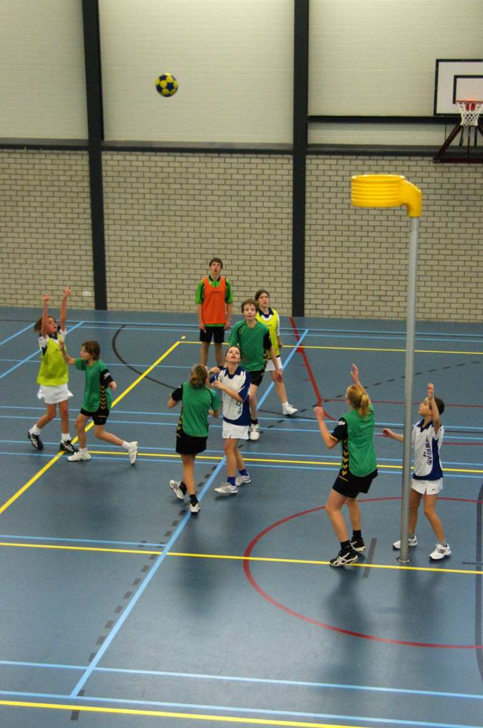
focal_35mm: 45
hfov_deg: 29.8
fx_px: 909
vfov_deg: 43.7
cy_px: 364
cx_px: 242
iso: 800
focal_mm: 30
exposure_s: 1/160
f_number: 4
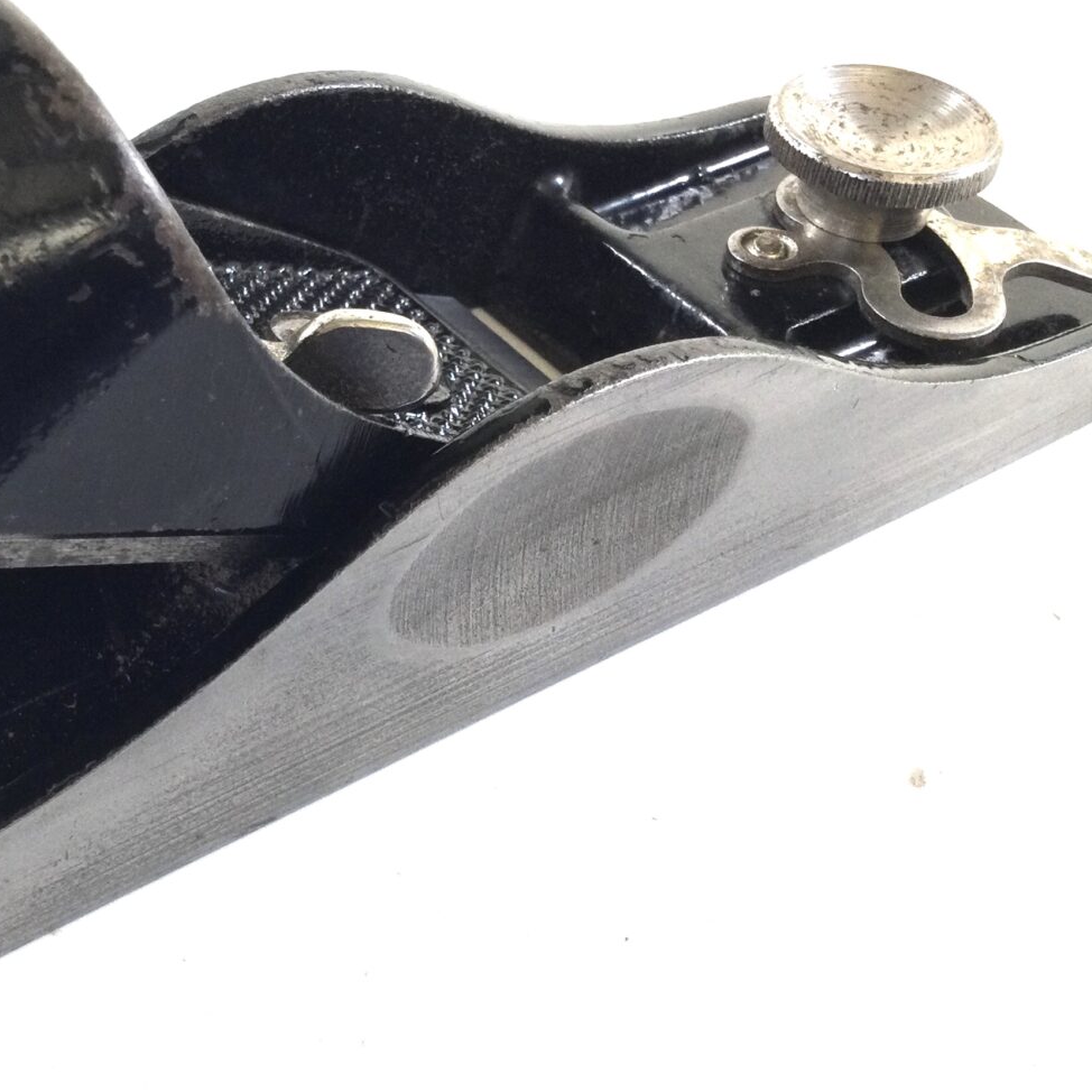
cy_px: 516
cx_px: 186
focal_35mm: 54
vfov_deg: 31.6
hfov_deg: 30.7
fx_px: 1927
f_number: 2.4
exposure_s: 1/100
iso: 50
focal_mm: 3.3
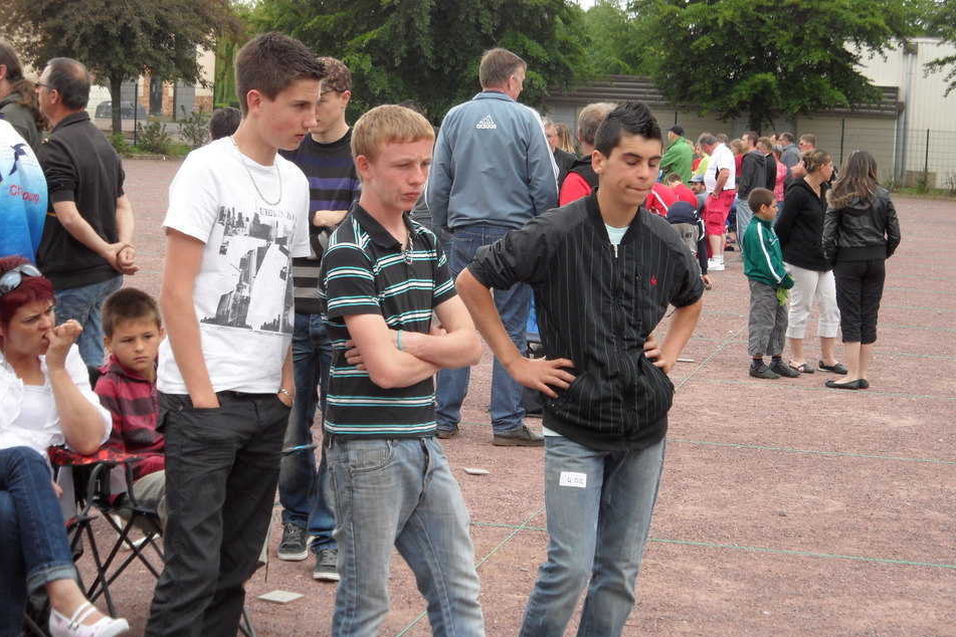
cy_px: 322
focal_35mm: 84
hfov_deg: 24.2
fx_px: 2230
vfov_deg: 16.3
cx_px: 482
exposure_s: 1/125
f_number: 4.2
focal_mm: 13.2
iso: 100
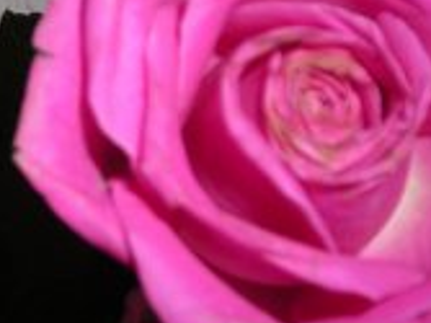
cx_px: 98
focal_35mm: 88
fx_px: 1095
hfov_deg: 22.0
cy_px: 110
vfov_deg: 16.7
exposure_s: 1/60.1
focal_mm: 6.3
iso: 50
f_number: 6.4
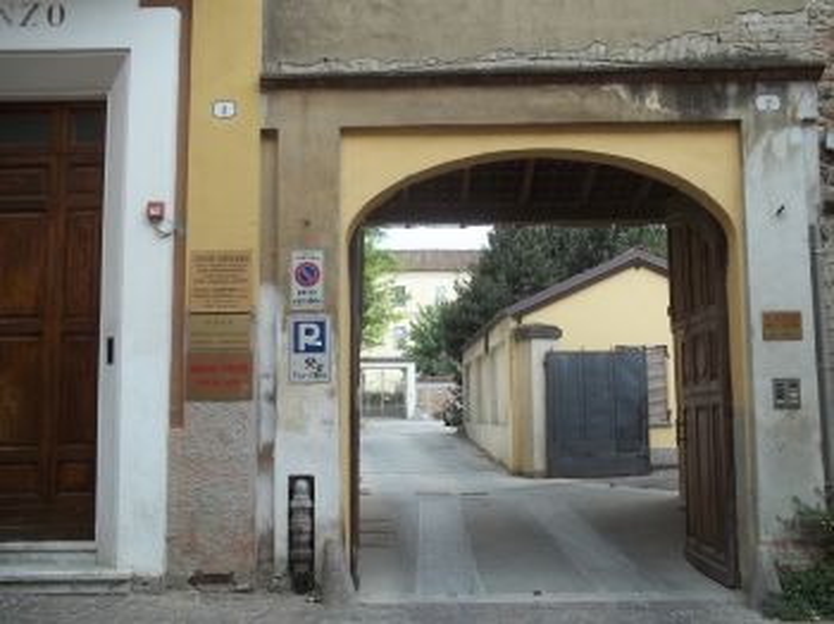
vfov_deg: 39.6
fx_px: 867
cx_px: 417
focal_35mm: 36
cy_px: 312
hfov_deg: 51.4
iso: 64
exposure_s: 1/60
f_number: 3.1
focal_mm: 6.5
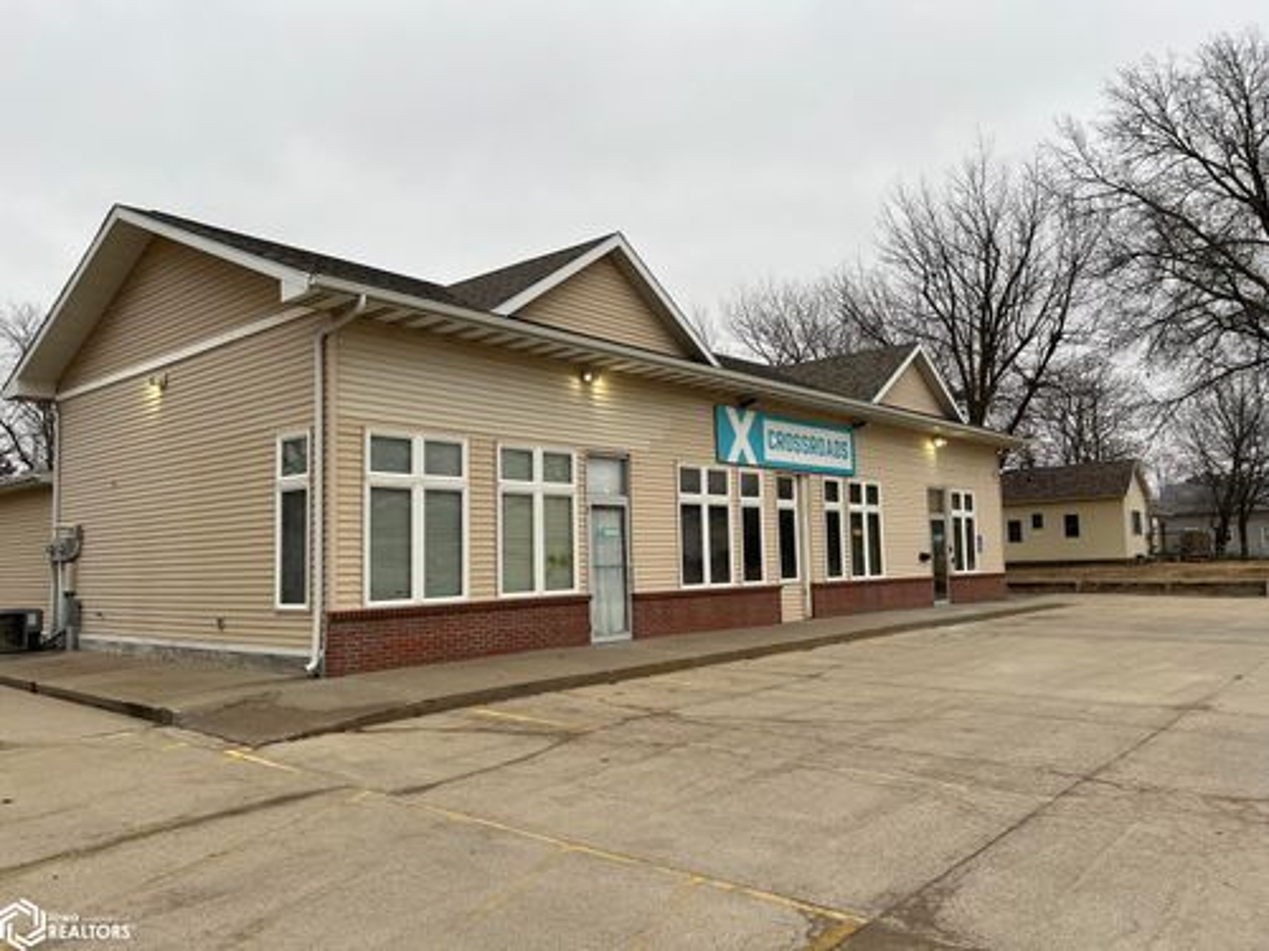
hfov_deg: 67.3
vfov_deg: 53.1
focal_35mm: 26
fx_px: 953
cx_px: 634
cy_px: 476
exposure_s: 1/357
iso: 50
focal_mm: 5.7
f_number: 1.5
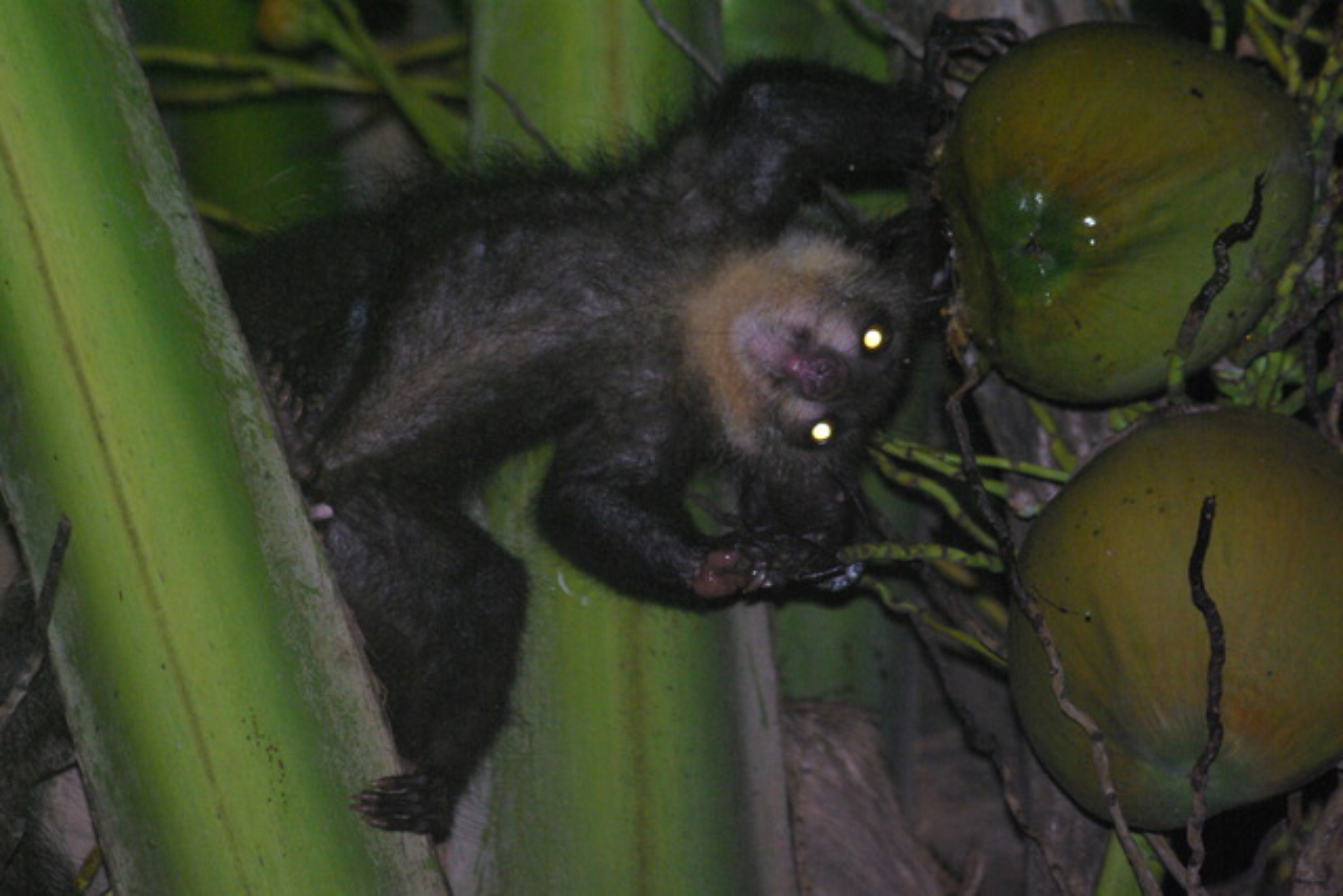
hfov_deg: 7.2
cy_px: 448
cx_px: 672
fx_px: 10634
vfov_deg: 4.8
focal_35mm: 285
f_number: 6.7
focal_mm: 190
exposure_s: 1/180
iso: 1600
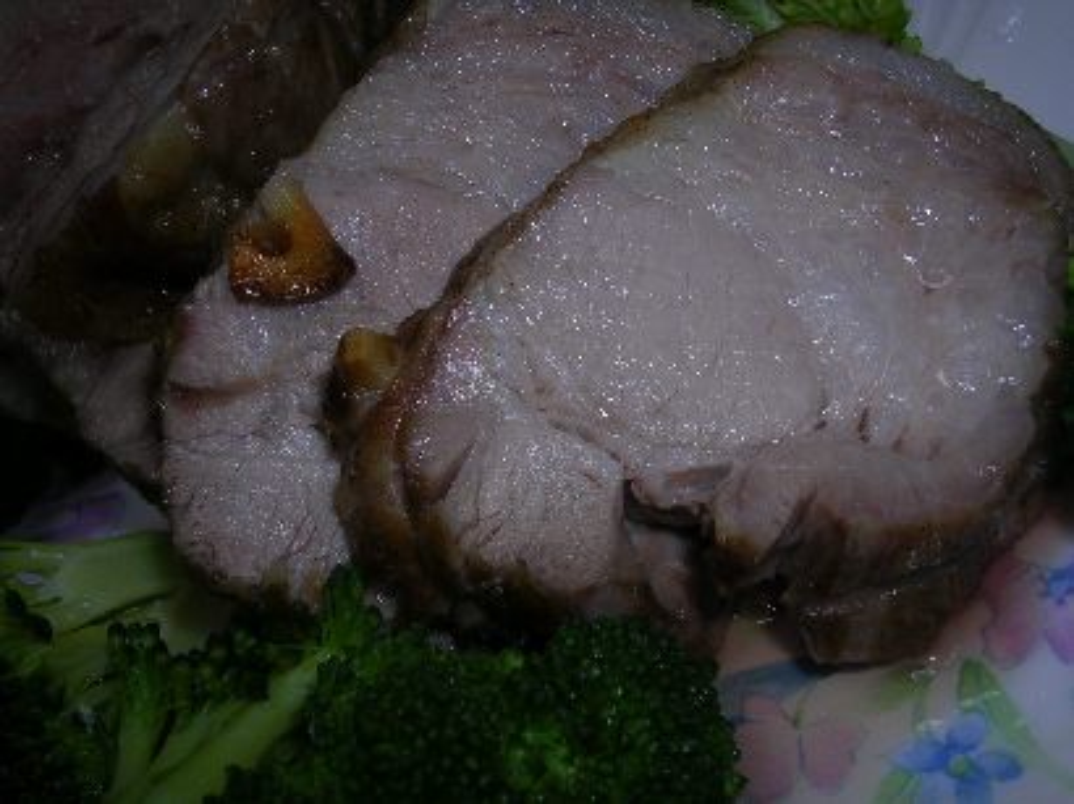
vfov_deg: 37.7
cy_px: 402
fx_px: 1178
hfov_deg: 49.0
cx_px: 537
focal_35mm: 38
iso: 50
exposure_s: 1/60.1
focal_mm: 5.8
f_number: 5.6
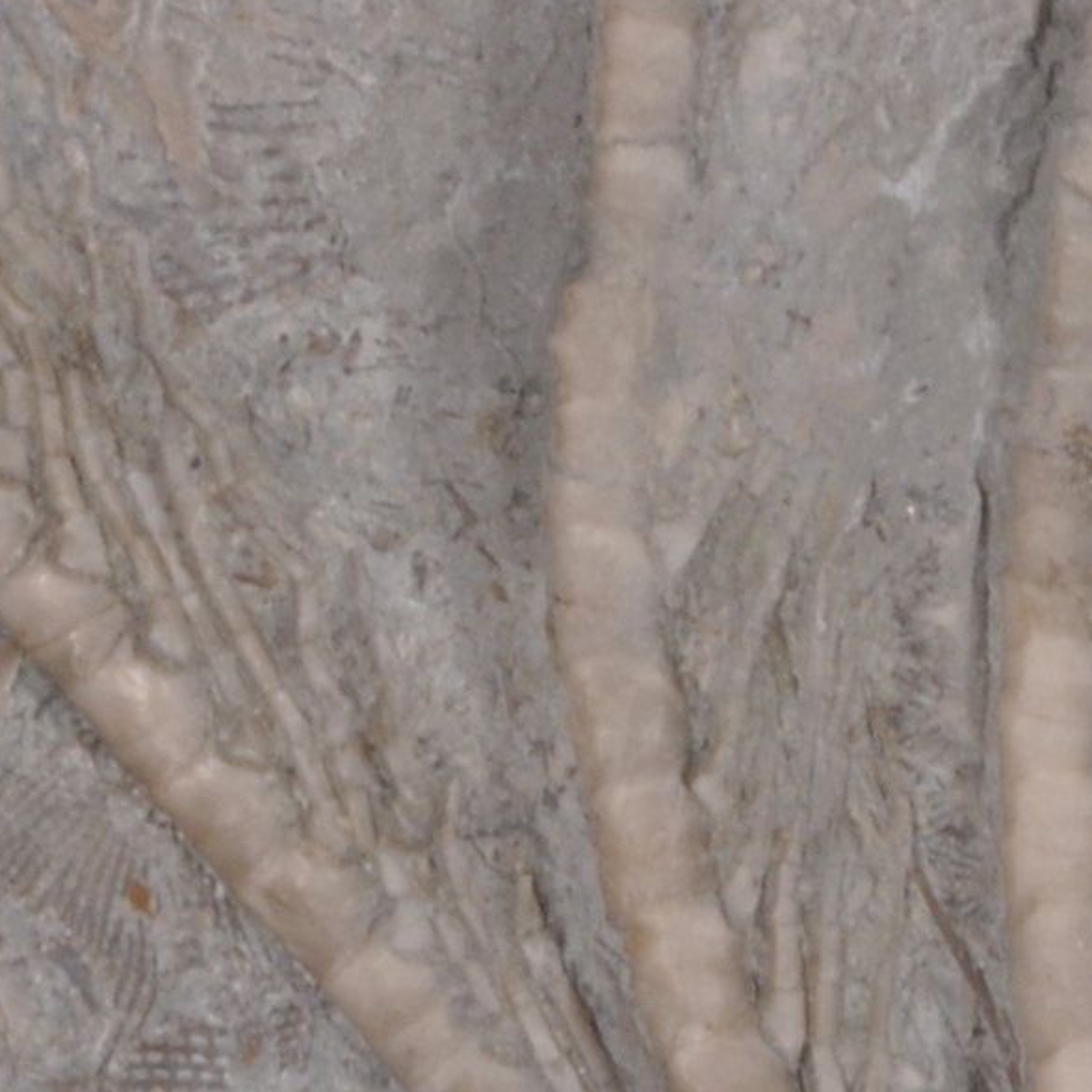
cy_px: 128
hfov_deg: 4.2
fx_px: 14919
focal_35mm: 418
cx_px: 1049
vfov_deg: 4.2
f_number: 29
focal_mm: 60
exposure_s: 1/8
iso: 200
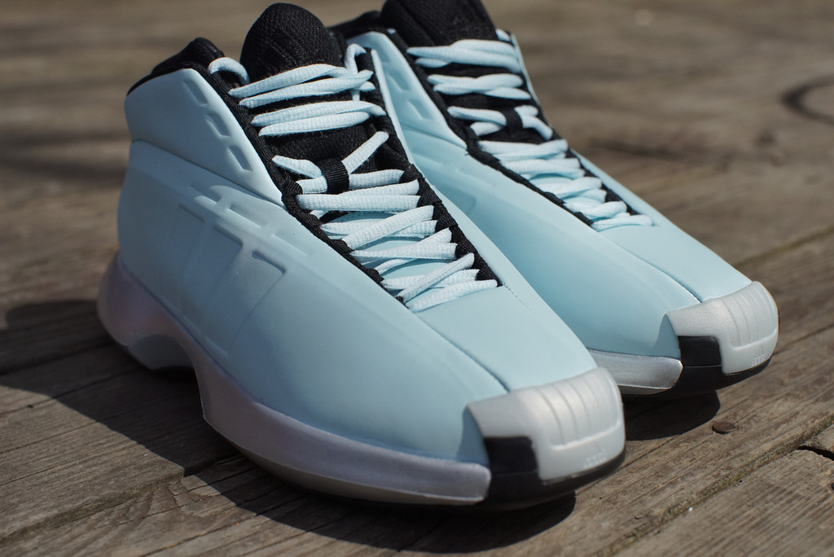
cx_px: 417
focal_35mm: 50
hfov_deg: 39.6
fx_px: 1159
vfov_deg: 27.0
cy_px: 278
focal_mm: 50
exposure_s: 1/8000
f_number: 7.1
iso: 1000
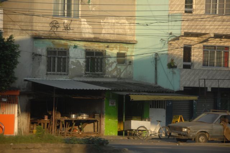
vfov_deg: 8.7
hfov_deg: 13.1
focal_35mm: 158
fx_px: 1005
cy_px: 76
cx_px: 115
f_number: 5.3
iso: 500
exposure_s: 1/500
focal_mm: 105
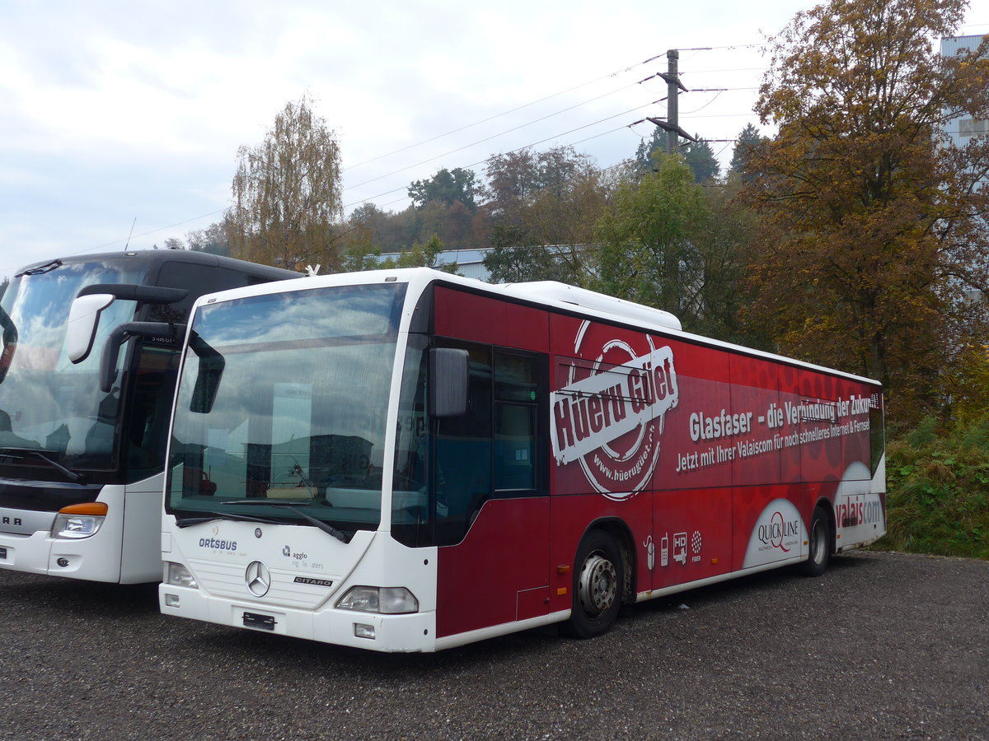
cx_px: 494
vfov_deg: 39.7
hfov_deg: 51.4
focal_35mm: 36
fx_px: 1029
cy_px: 370
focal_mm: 7.5
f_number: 2.8
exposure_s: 1/400
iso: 80
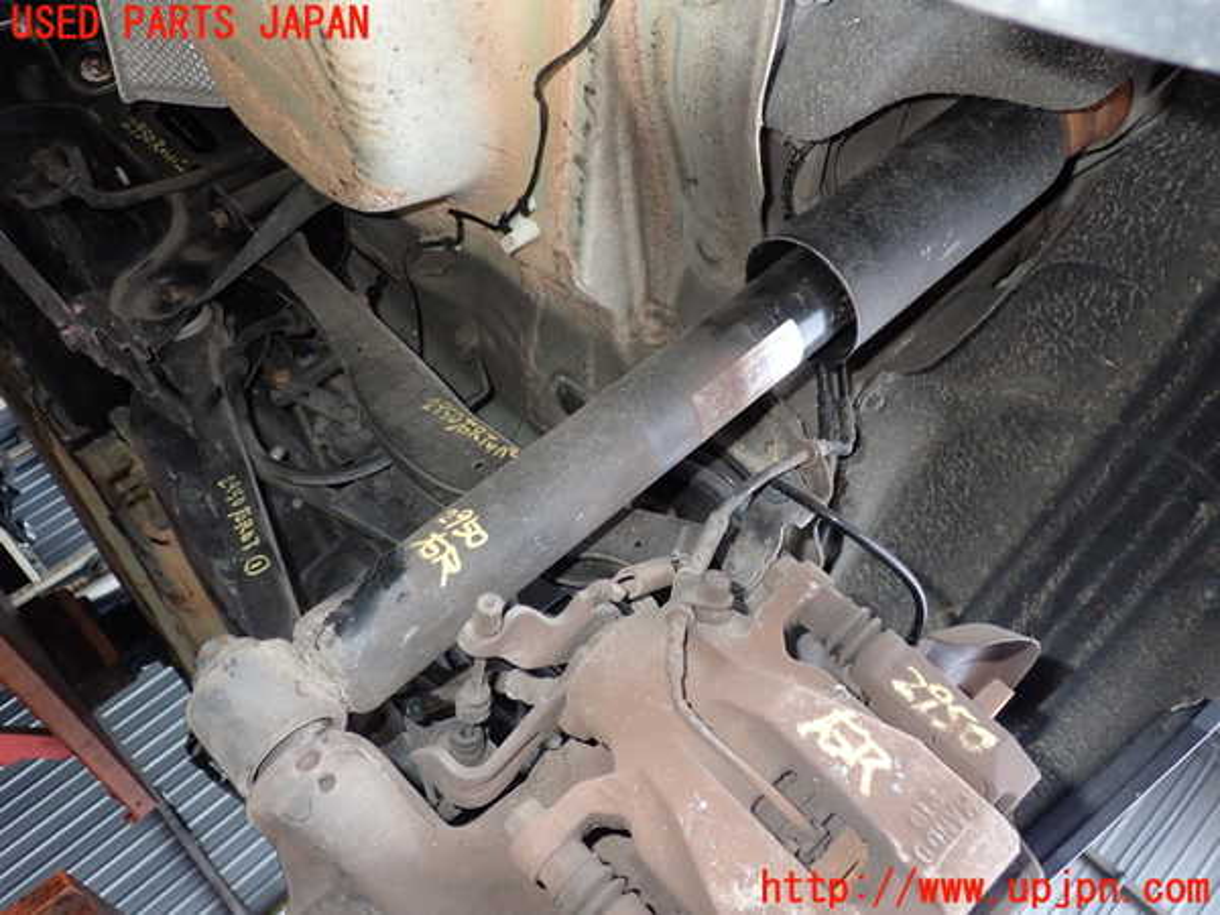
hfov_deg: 60.0
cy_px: 458
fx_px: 1057
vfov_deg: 46.8
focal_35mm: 30
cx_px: 610
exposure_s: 1/30
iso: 200
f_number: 2.3
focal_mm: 5.4
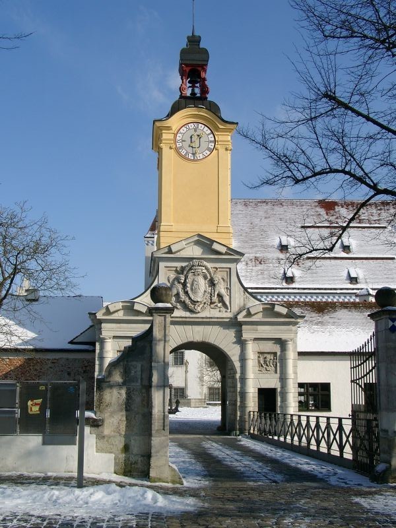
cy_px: 264
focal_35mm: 45
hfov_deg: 32.2
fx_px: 686
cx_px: 198
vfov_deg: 42.1
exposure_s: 1/655
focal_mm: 9.29
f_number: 5.6
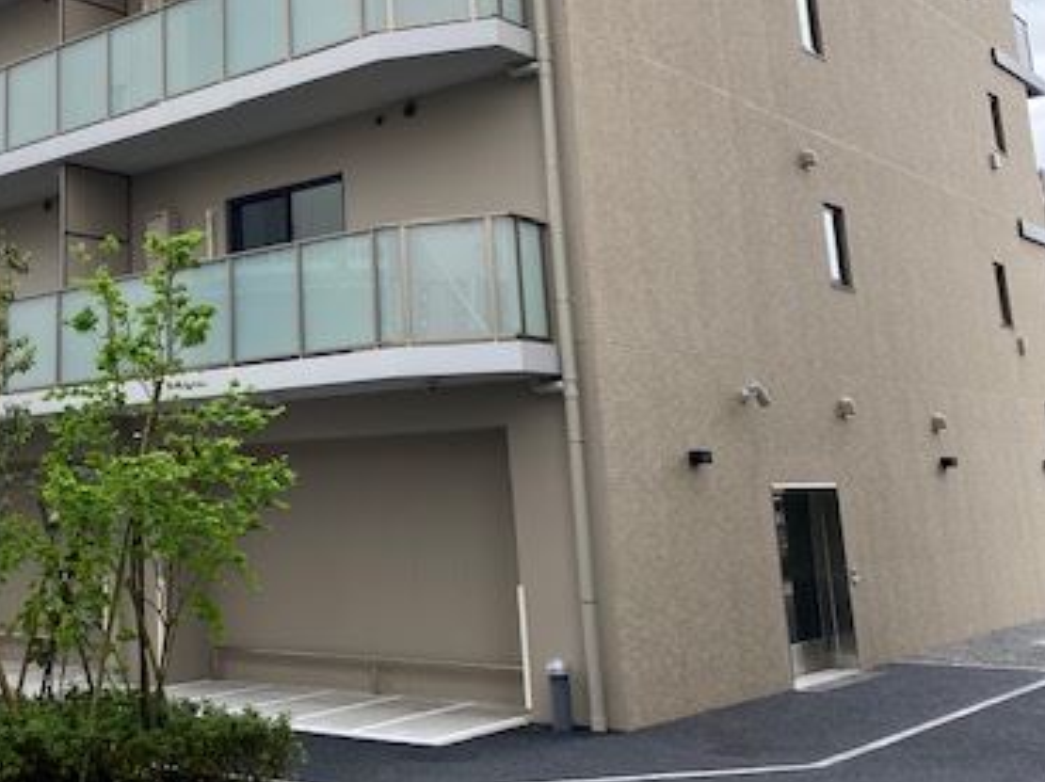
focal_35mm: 45
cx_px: 246
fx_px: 1358
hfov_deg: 40.7
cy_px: 220
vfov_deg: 31.7
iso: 32
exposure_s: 1/513
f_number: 1.8
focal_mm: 4.25
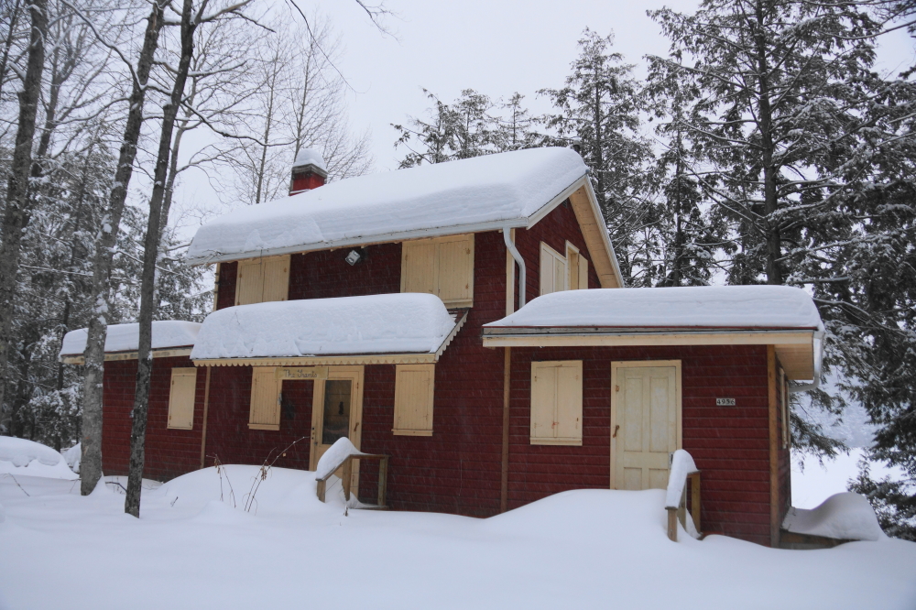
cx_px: 458
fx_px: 687
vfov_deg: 47.9
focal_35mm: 27
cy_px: 305
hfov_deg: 67.4
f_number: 4
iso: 250
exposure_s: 1/60
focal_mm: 18
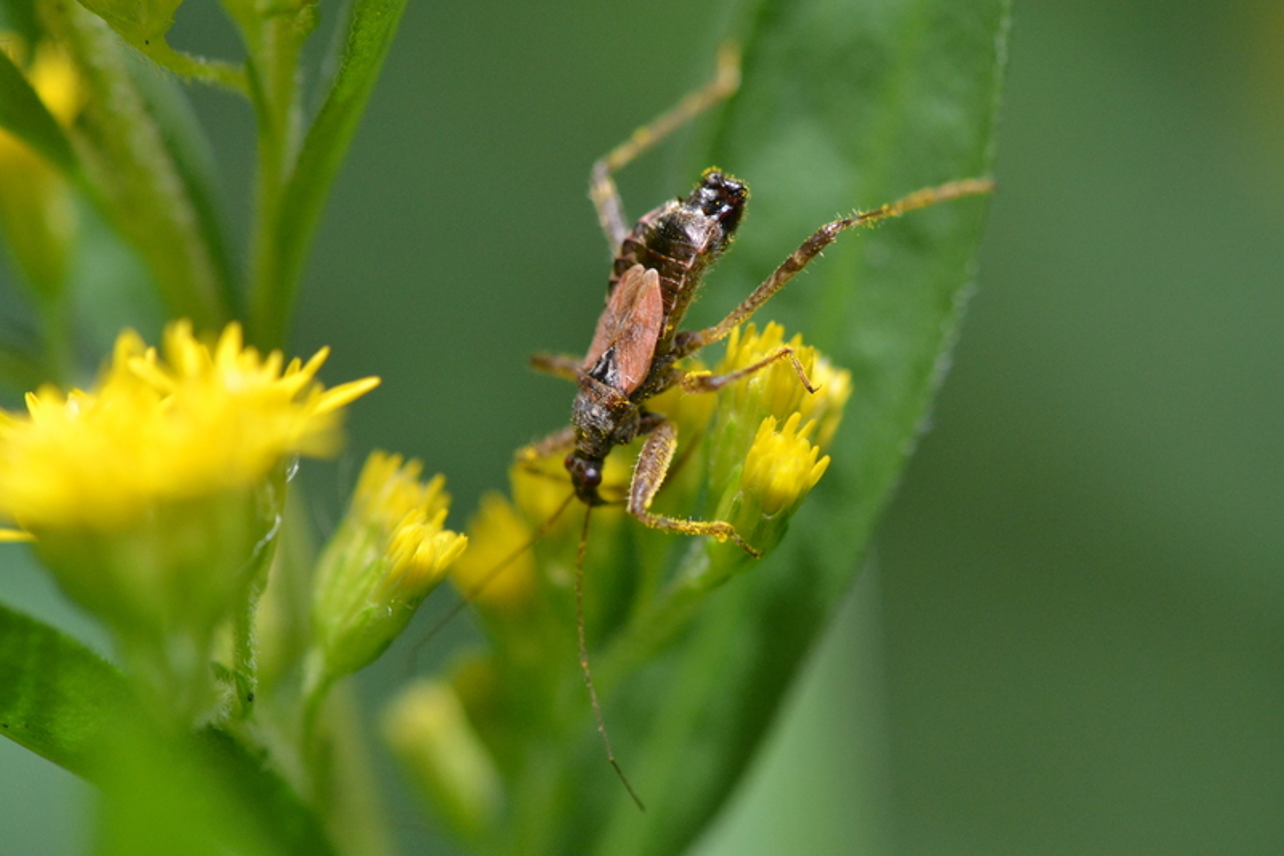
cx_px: 642
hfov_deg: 16.1
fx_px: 4546
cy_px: 428
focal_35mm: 128
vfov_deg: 10.7
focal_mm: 85
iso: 1600
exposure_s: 1/800
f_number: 9
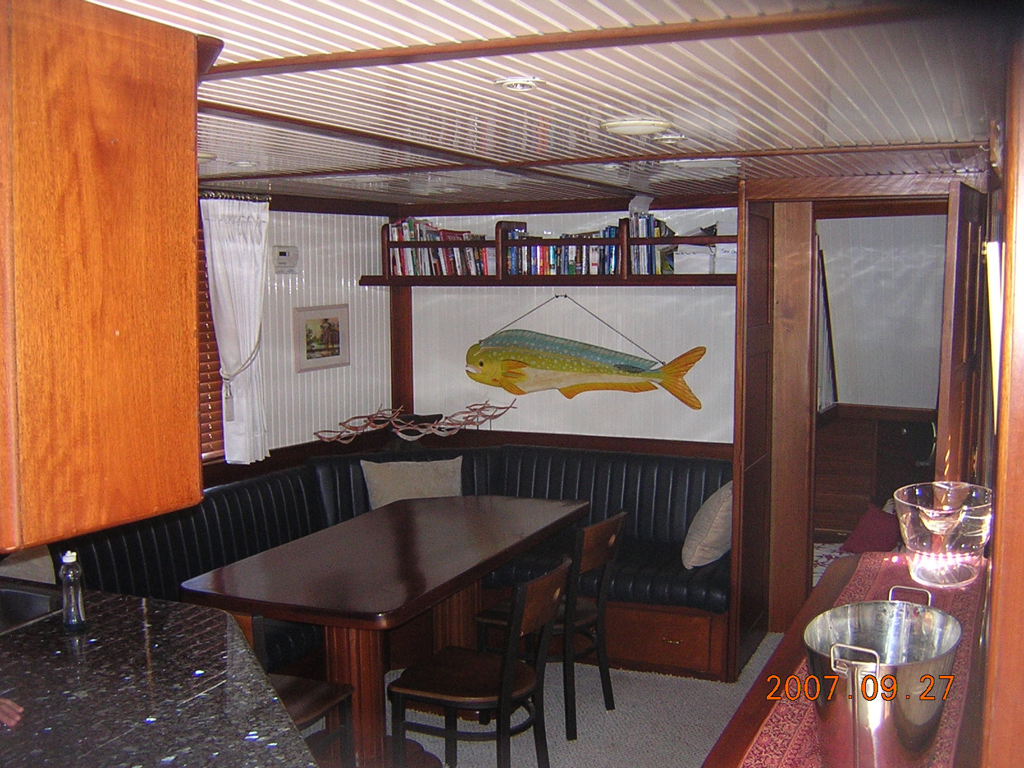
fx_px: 1065
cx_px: 512
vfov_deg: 39.7
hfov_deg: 51.4
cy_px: 384
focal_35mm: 36
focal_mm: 4.7
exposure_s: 1/60.1
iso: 308
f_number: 2.6
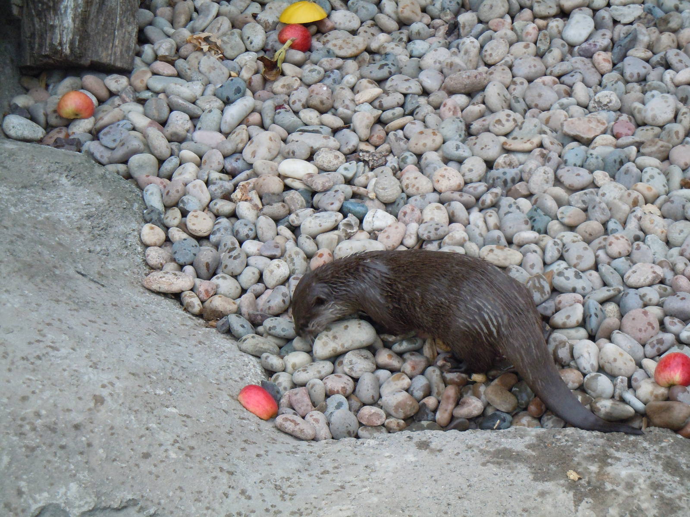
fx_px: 1774
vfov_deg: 16.6
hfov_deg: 22.0
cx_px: 345
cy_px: 258
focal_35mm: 89
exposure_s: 1/100
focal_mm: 16
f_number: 4.4
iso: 400
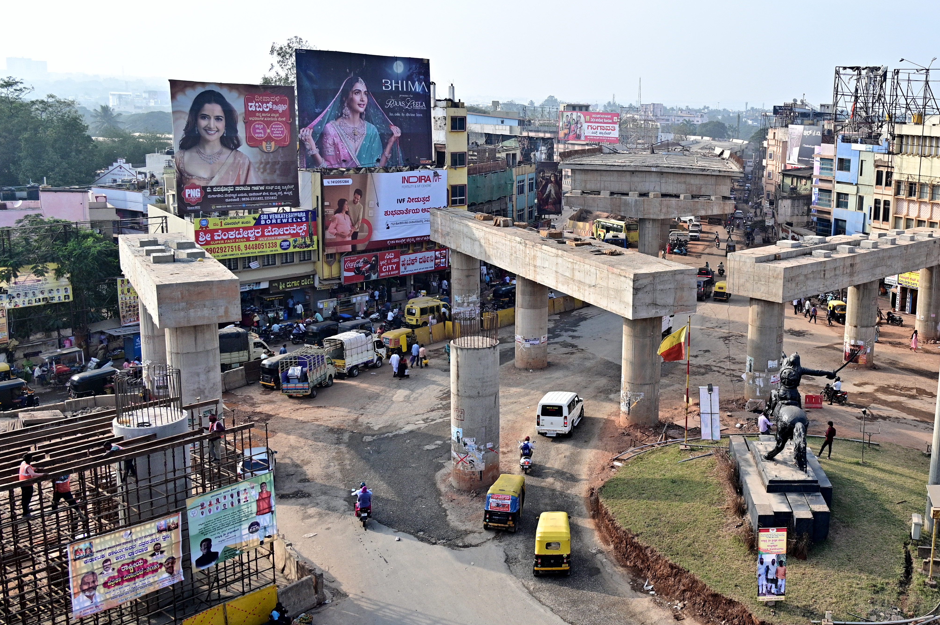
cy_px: 259
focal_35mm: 36
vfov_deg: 36.7
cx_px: 698
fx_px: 939
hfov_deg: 51.1
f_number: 7.1
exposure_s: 1/500
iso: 400
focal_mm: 24
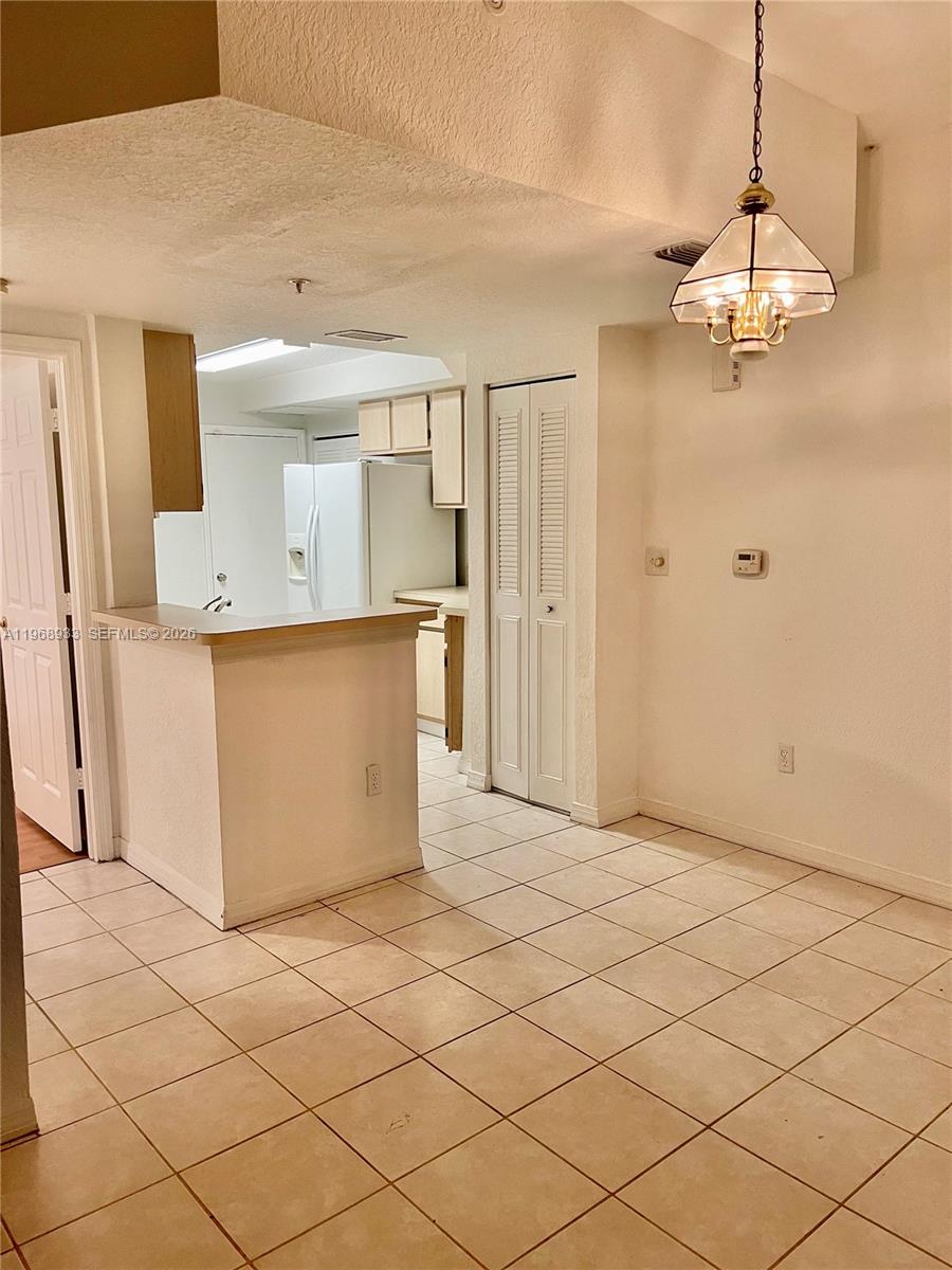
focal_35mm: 25
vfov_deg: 69.4
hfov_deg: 54.9
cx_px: 476
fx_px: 917
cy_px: 635
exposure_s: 1/60
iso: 200
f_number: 1.6
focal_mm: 5.1
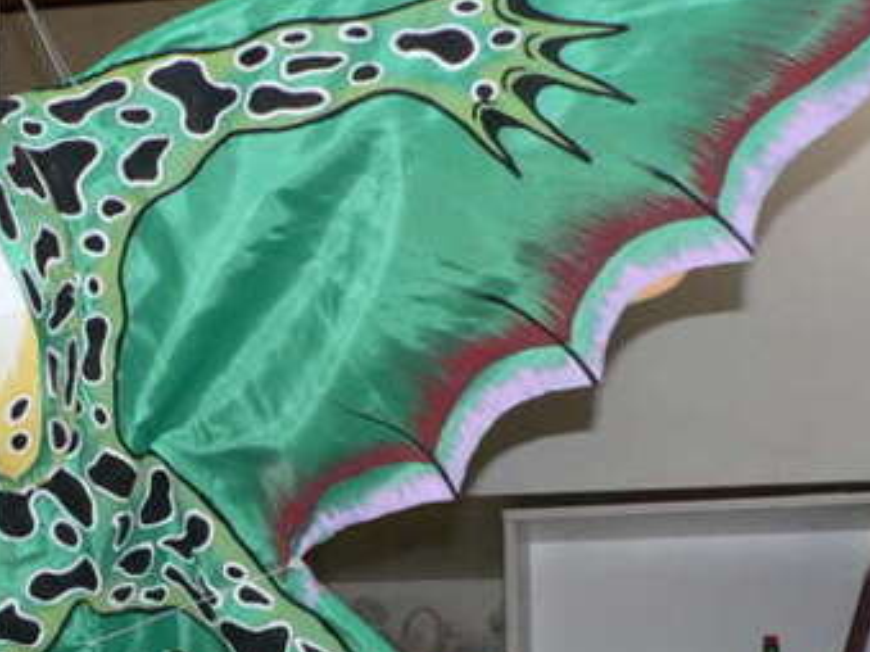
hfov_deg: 22.3
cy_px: 452
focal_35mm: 85
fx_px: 2136
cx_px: 31
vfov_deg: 17.3
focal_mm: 6
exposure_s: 1/125
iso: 80
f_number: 2.8
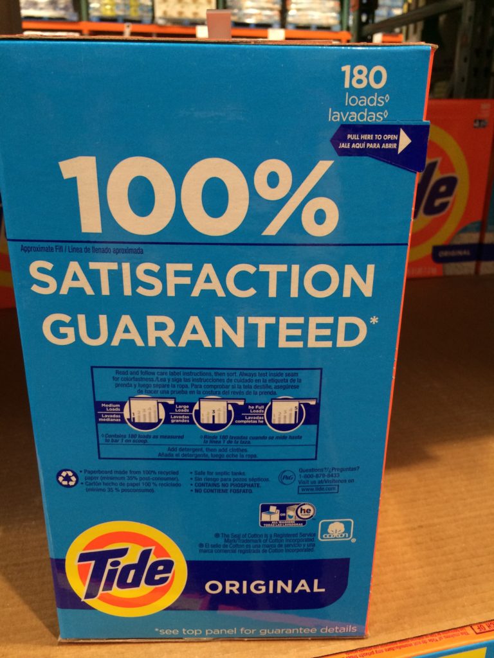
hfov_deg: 48.2
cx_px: 247
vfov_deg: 61.7
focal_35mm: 29
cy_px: 329
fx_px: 552
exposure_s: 1/30
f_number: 2.2
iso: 125
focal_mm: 4.15
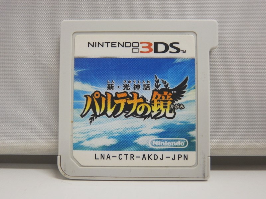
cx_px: 133
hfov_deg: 50.1
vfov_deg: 38.7
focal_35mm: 37
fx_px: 284
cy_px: 100
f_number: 3.9
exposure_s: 1/30
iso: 200
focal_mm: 6.7
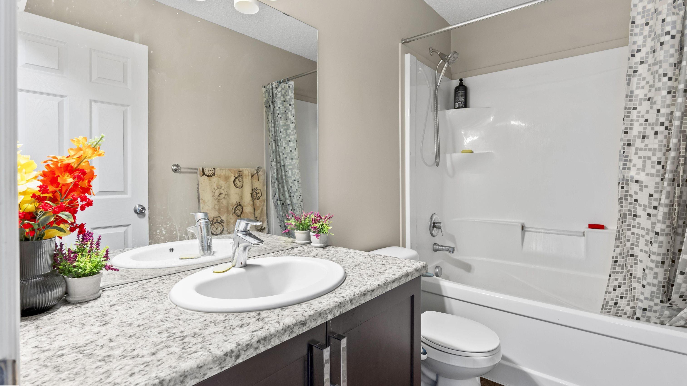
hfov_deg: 95.9
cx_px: 345
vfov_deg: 63.9
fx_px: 310
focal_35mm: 17
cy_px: 184
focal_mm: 16
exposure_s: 1/1.25
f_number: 8
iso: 640
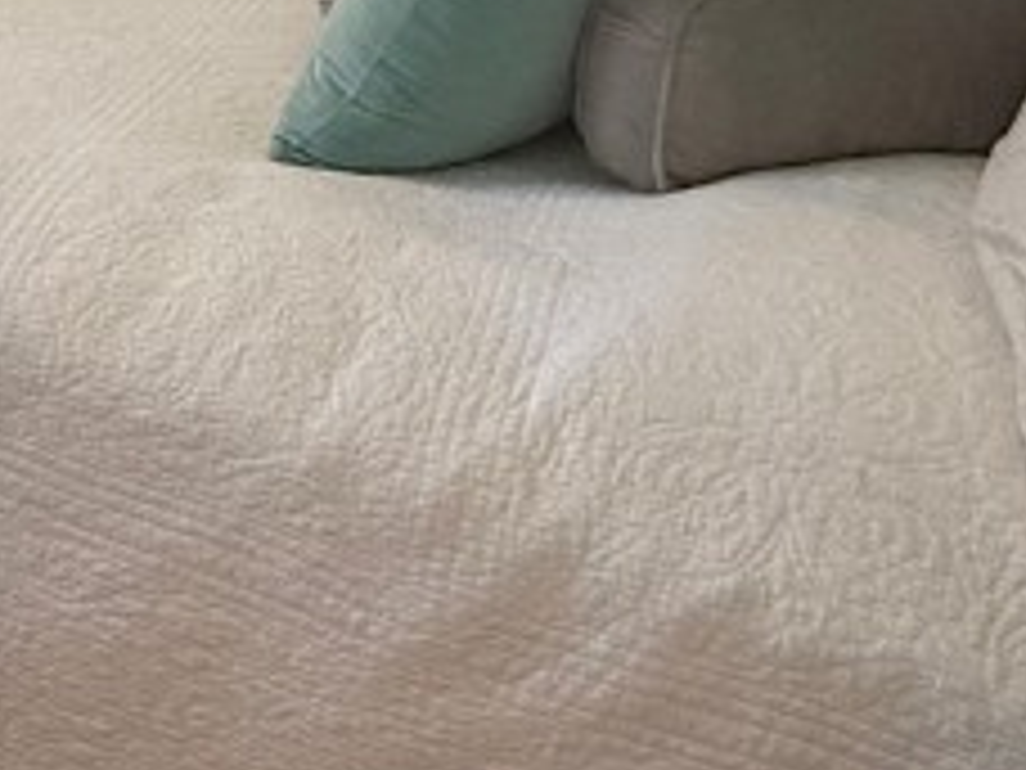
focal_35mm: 63
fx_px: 1867
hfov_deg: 26.9
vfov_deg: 20.1
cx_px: -234
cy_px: -387
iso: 250
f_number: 2.2
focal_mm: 2.22
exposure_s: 1/120
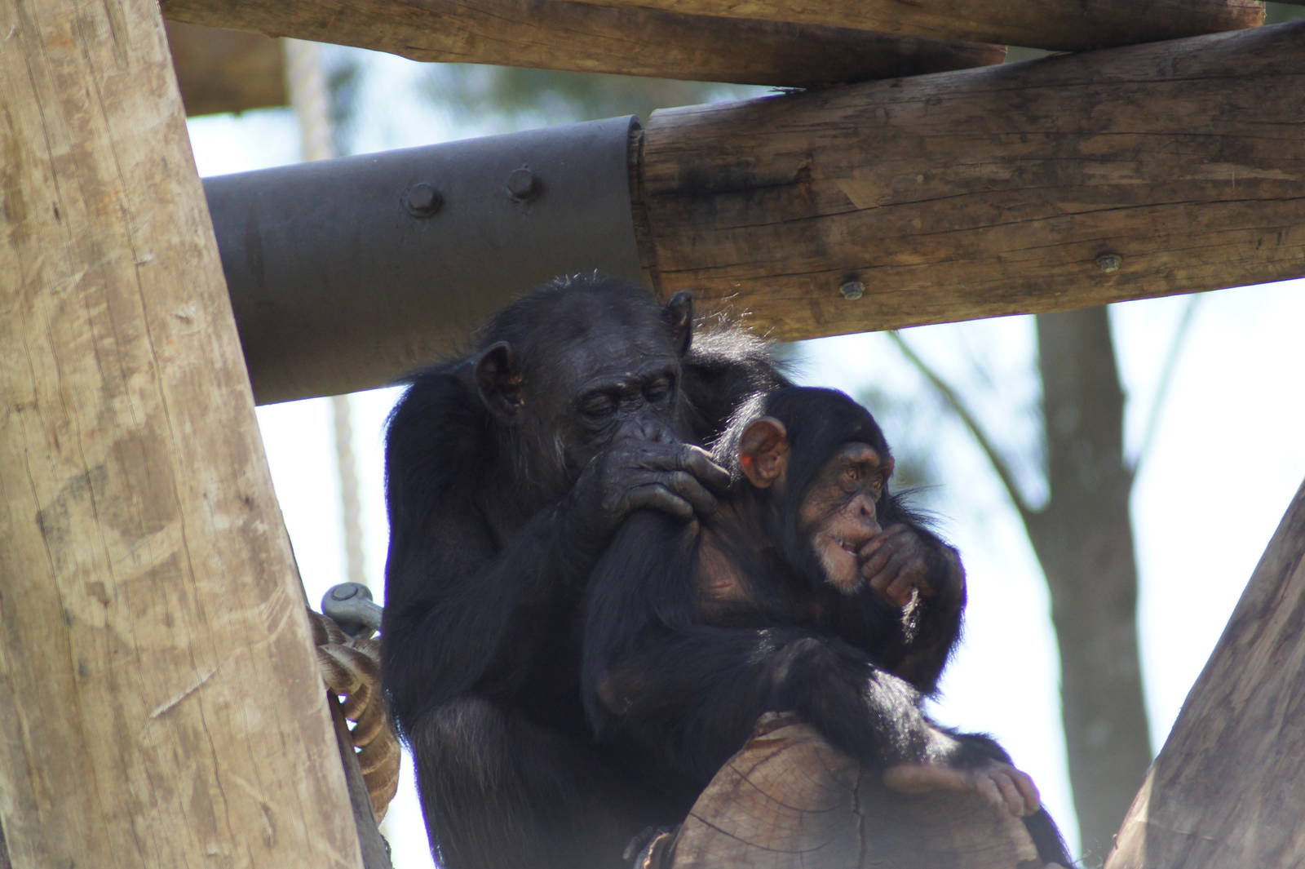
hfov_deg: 4.6
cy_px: 434
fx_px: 16303
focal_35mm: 450
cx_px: 652
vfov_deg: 3.1
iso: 500
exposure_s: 1/500
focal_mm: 300
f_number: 5.6
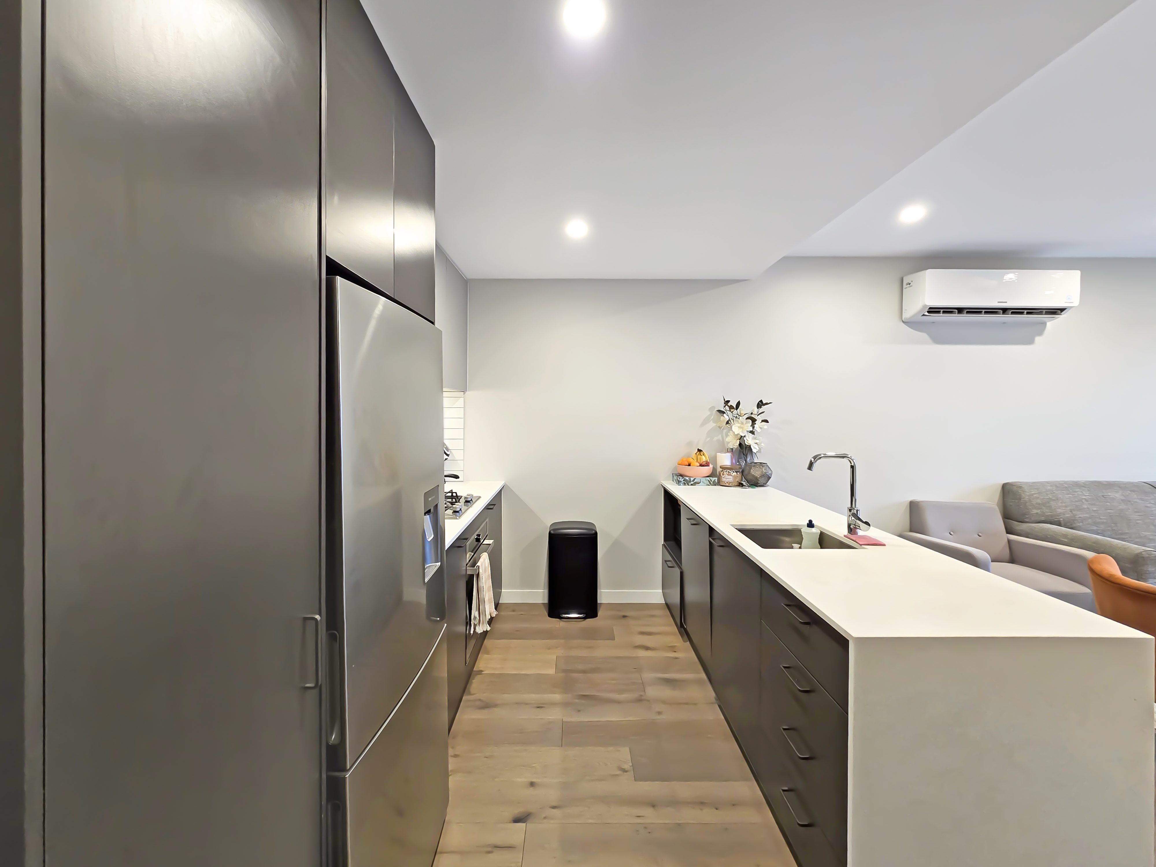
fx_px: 434
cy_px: 434
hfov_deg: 106.2
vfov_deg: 89.9
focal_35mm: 13
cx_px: 578
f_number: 2.2
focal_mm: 2.2
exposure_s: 1/50
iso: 200
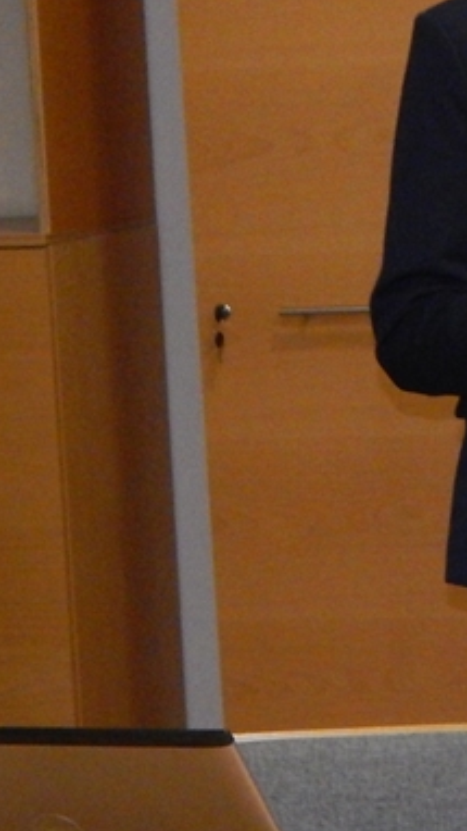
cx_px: 995
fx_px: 3455
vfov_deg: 13.7
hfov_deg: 7.4
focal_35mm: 157
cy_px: 292
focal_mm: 9.7
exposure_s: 1/100
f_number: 3.8
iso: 800
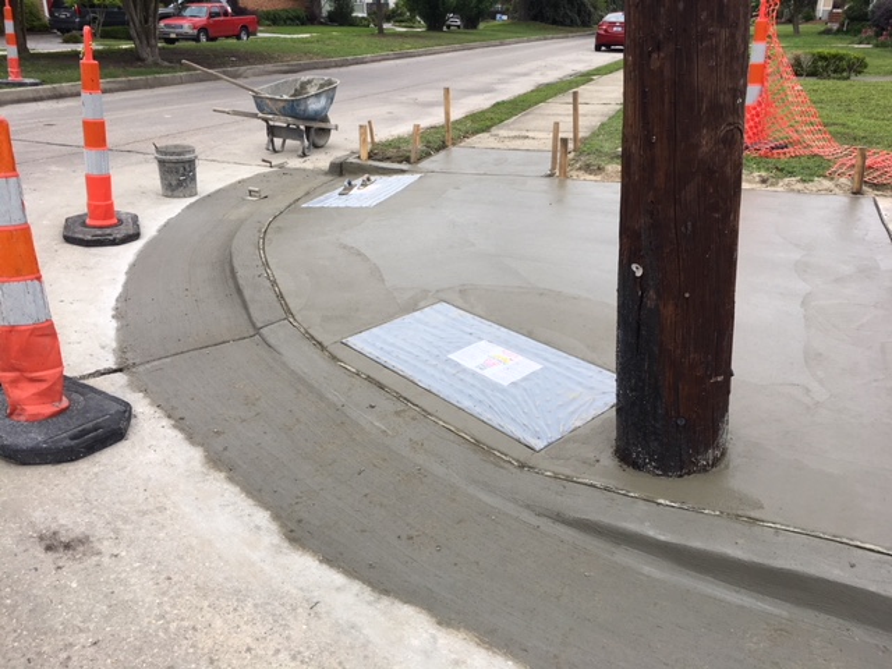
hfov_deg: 61.7
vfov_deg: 48.2
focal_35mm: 29
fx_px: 747
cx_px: 446
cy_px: 334
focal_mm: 4.15
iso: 25
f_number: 2.2
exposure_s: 1/1350
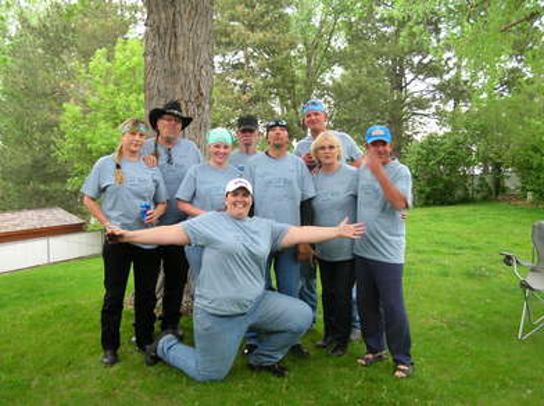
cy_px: 203
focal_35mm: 36
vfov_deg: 39.6
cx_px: 272
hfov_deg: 51.4
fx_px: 565
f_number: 2.7
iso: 50
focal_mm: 6
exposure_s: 1/31.7
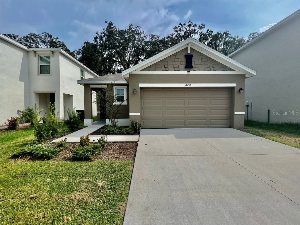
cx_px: 150
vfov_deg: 89.9
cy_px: 112
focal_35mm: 13
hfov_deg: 106.2
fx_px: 113
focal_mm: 1.57
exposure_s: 1/1376
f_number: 1.8
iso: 32
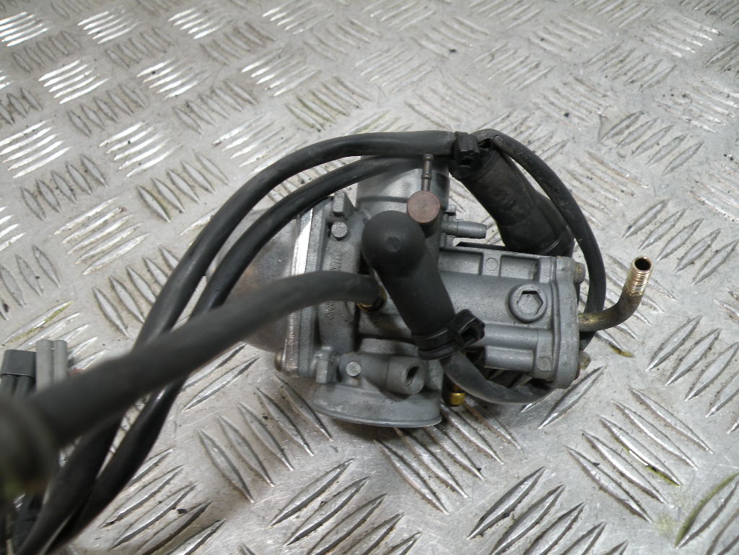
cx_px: 370
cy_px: 278
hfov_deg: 65.3
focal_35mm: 27
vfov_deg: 51.4
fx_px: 576
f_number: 2.8
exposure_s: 1/59.8
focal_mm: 4.7
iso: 65
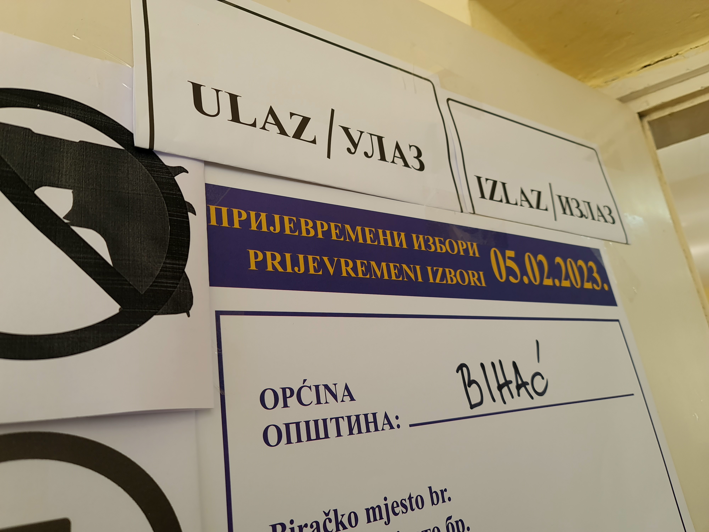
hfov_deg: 69.4
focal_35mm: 25
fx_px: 512
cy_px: 266
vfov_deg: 54.9
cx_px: 354
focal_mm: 7
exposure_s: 1/50
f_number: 1.8
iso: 50
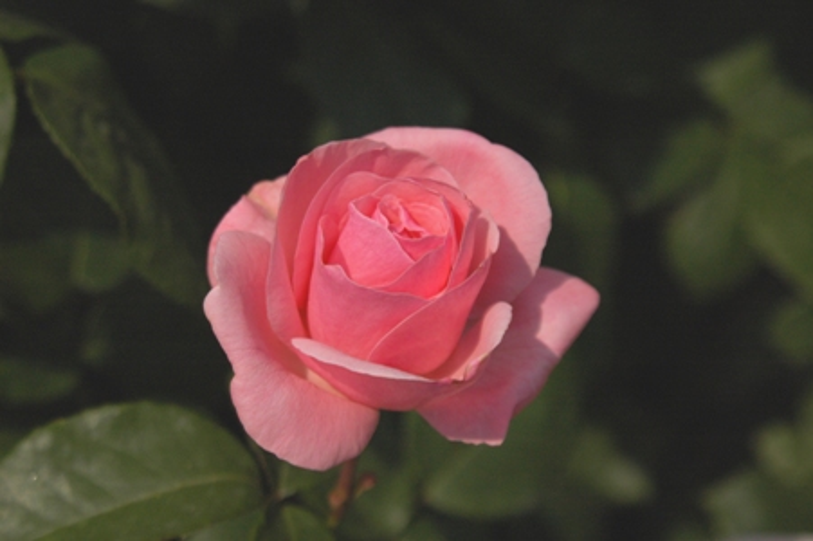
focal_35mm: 98
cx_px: 406
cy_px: 270
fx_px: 2200
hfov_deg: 20.9
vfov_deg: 14.0
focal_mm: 65
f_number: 4.8
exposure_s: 1/6000
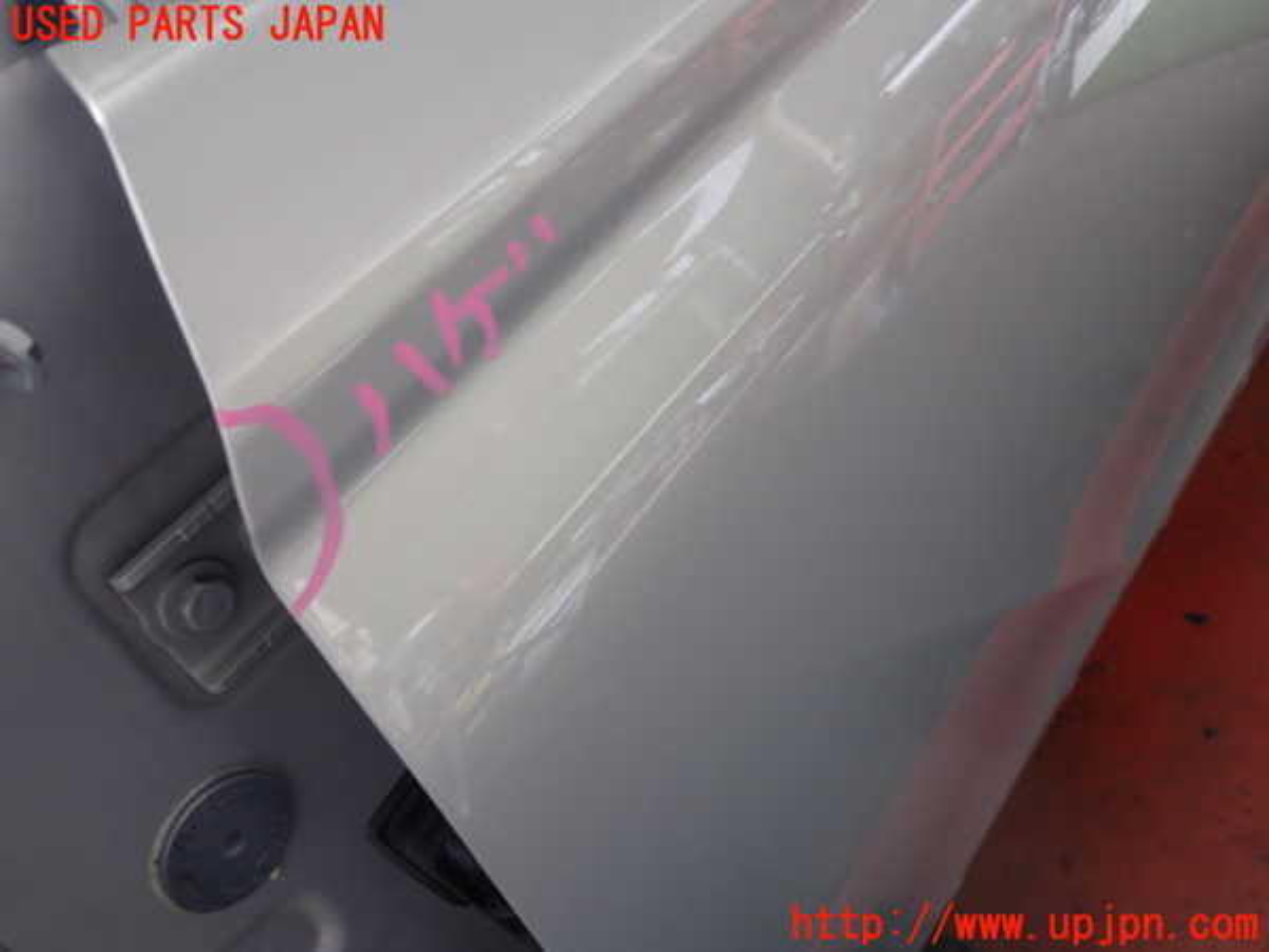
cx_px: 634
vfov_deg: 46.8
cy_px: 476
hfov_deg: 60.0
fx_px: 1100
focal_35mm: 30
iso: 160
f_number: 2.3
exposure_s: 1/60
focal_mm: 5.4
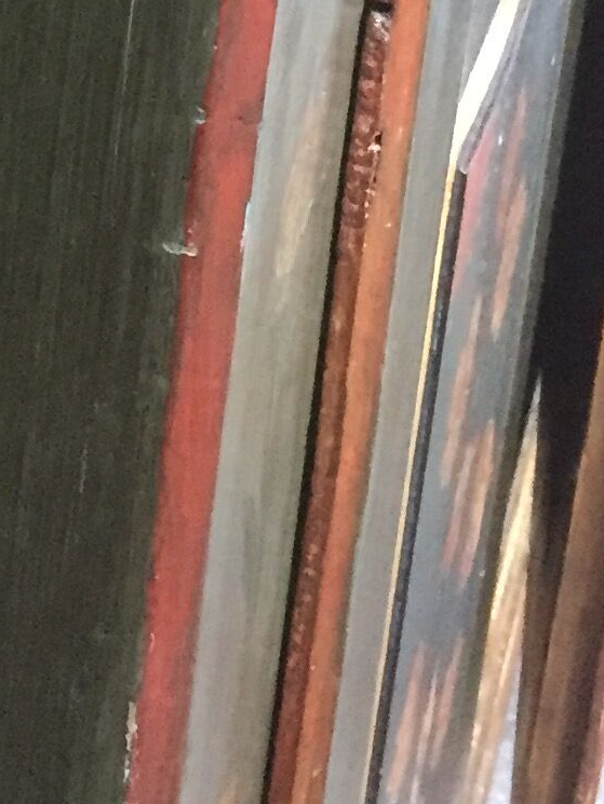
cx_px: -456
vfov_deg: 14.7
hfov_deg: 11.0
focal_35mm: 127
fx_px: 2954
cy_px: -303
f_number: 2.2
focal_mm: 4.15
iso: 320
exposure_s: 1/17
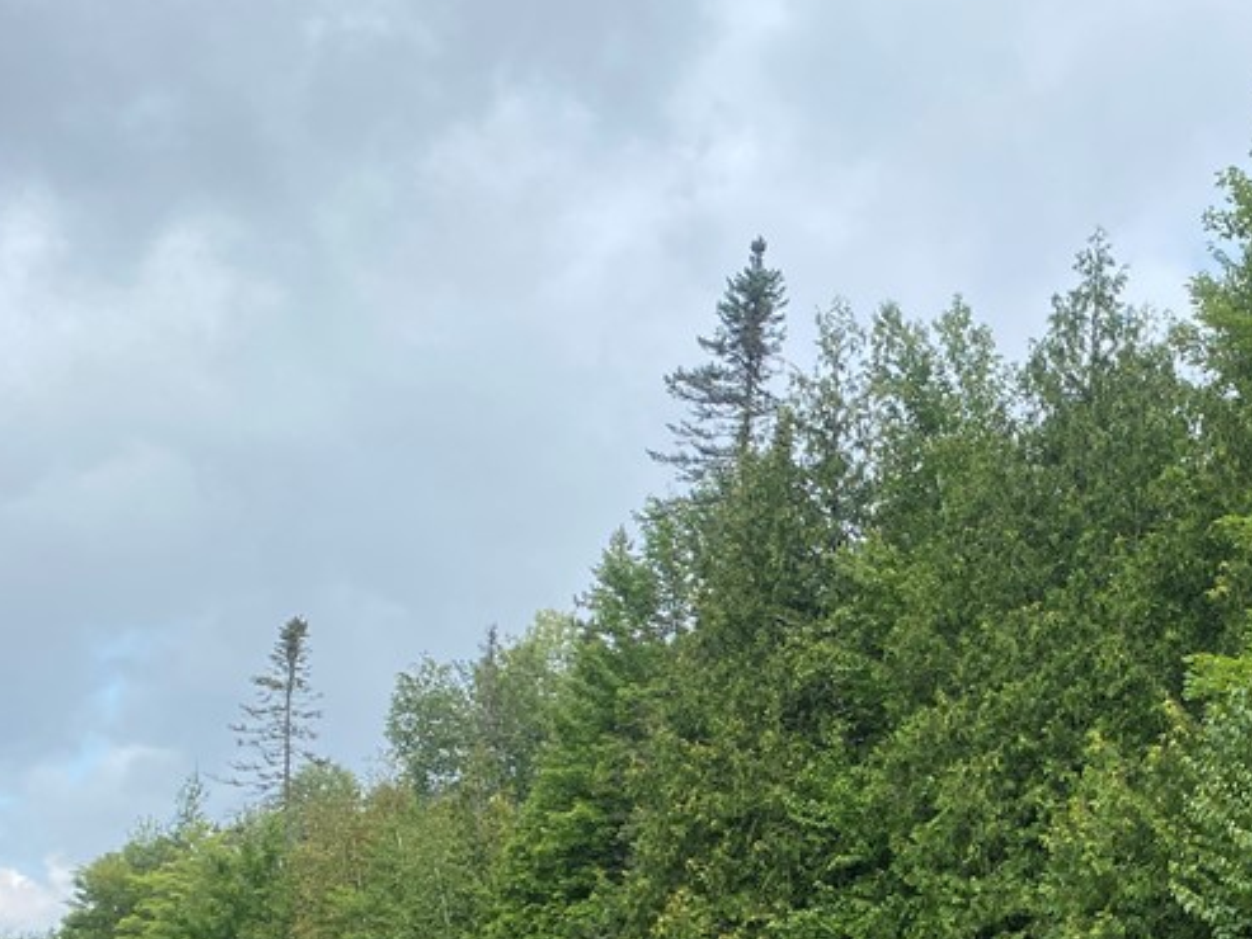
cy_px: 893
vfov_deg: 25.9
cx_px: 1206
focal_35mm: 54
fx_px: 1954
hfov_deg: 33.0
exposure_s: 1/1316
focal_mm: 4.25
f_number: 1.8
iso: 32
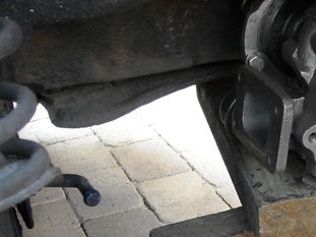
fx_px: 657
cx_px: 259
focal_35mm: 72
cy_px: 144
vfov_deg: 20.4
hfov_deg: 26.5
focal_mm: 5.7
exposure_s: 1/60
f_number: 2.8
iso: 200
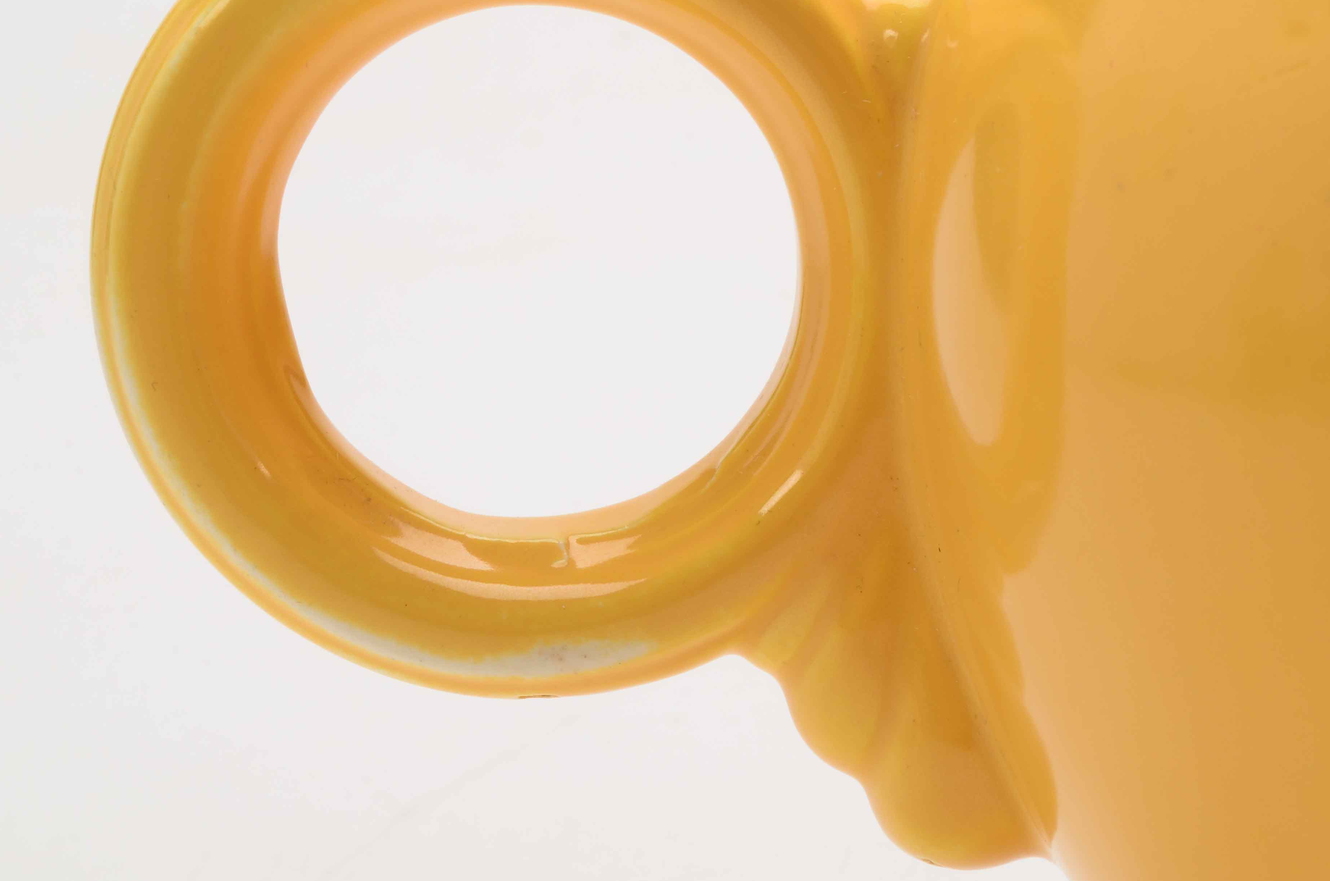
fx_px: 4080
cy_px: 358
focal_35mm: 111
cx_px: 821
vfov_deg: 12.3
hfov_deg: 18.5
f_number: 25
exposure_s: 1/160
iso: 100
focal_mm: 55
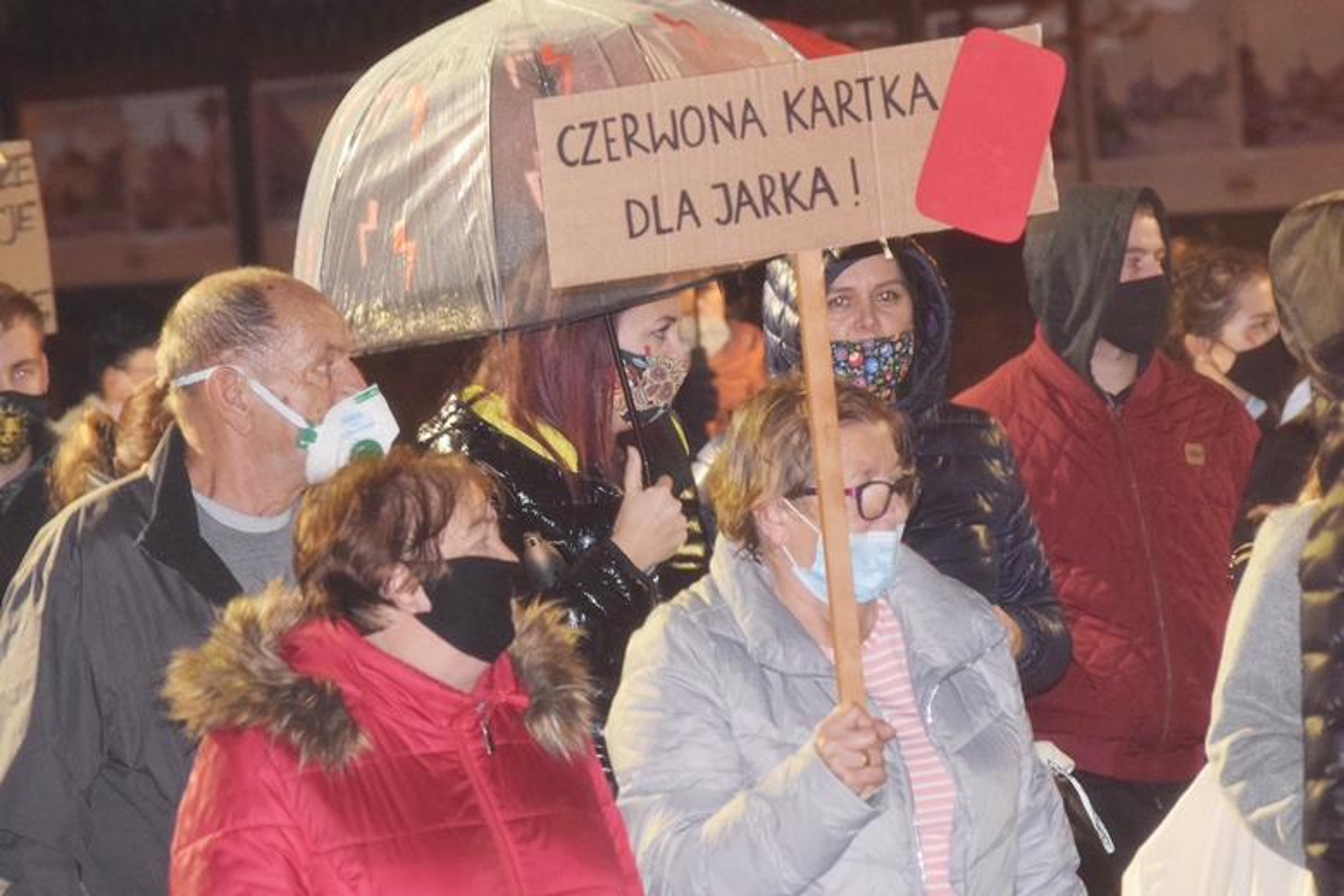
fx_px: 7279
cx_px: 672
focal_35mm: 195
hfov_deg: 10.5
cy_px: 448
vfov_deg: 7.0
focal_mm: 130
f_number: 4.8
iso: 3200
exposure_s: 1/60
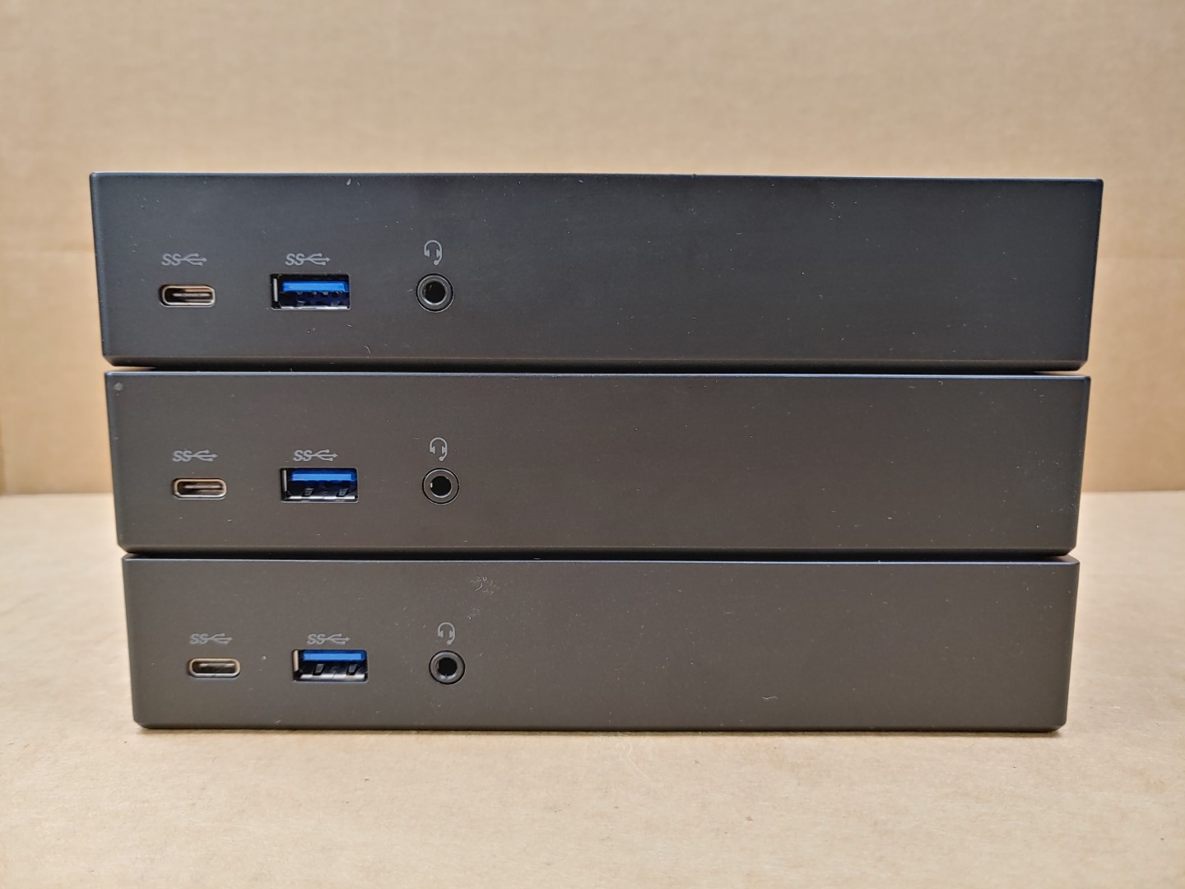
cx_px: 592
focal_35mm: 26
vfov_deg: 53.1
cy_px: 444
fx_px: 890
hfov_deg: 67.3
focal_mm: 4.36
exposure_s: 1/60
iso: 50
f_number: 1.8
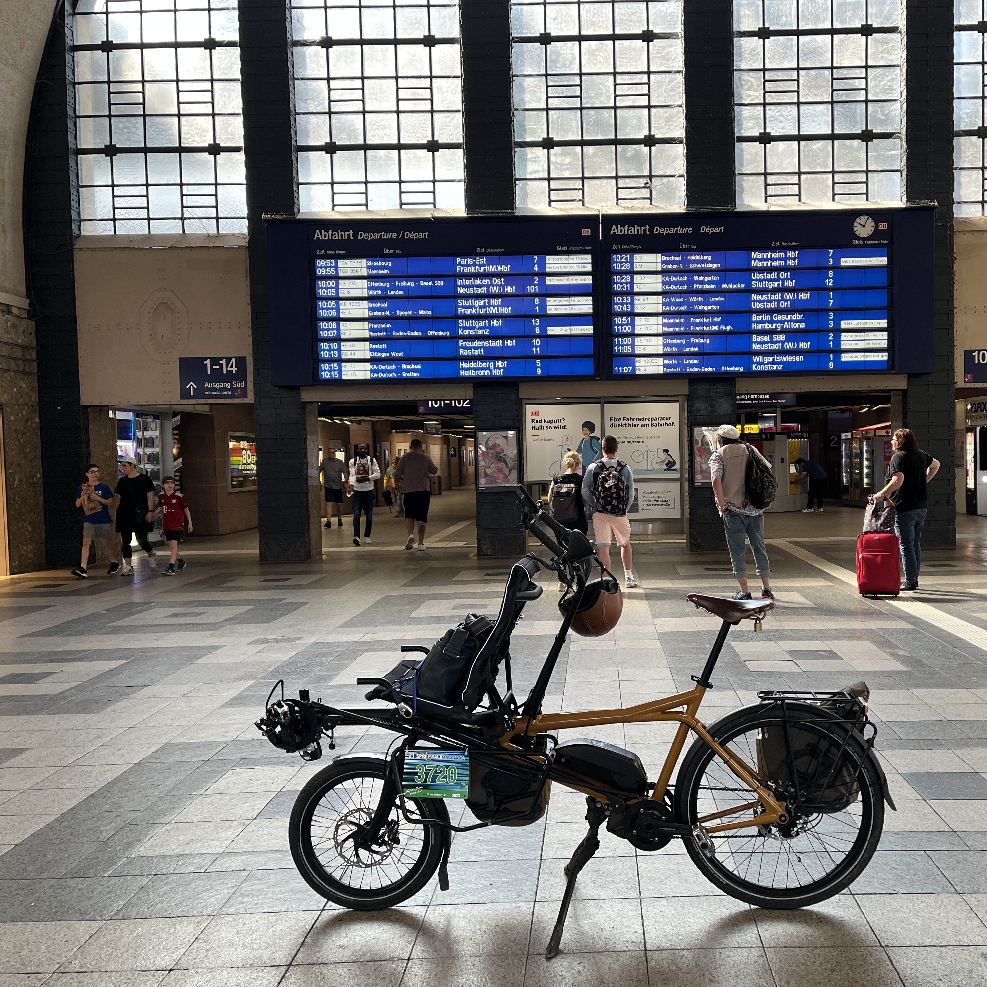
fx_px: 1000
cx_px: 599
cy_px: 499
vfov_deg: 52.5
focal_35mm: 31
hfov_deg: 52.1
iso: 125
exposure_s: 1/100
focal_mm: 5.1
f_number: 1.6
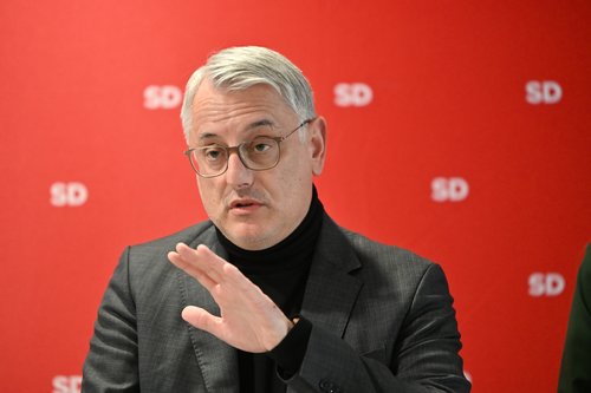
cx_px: 296
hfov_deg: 10.3
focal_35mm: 200
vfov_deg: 6.9
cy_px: 196
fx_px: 3282
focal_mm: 200
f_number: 2.8
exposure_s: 1/320
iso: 2500
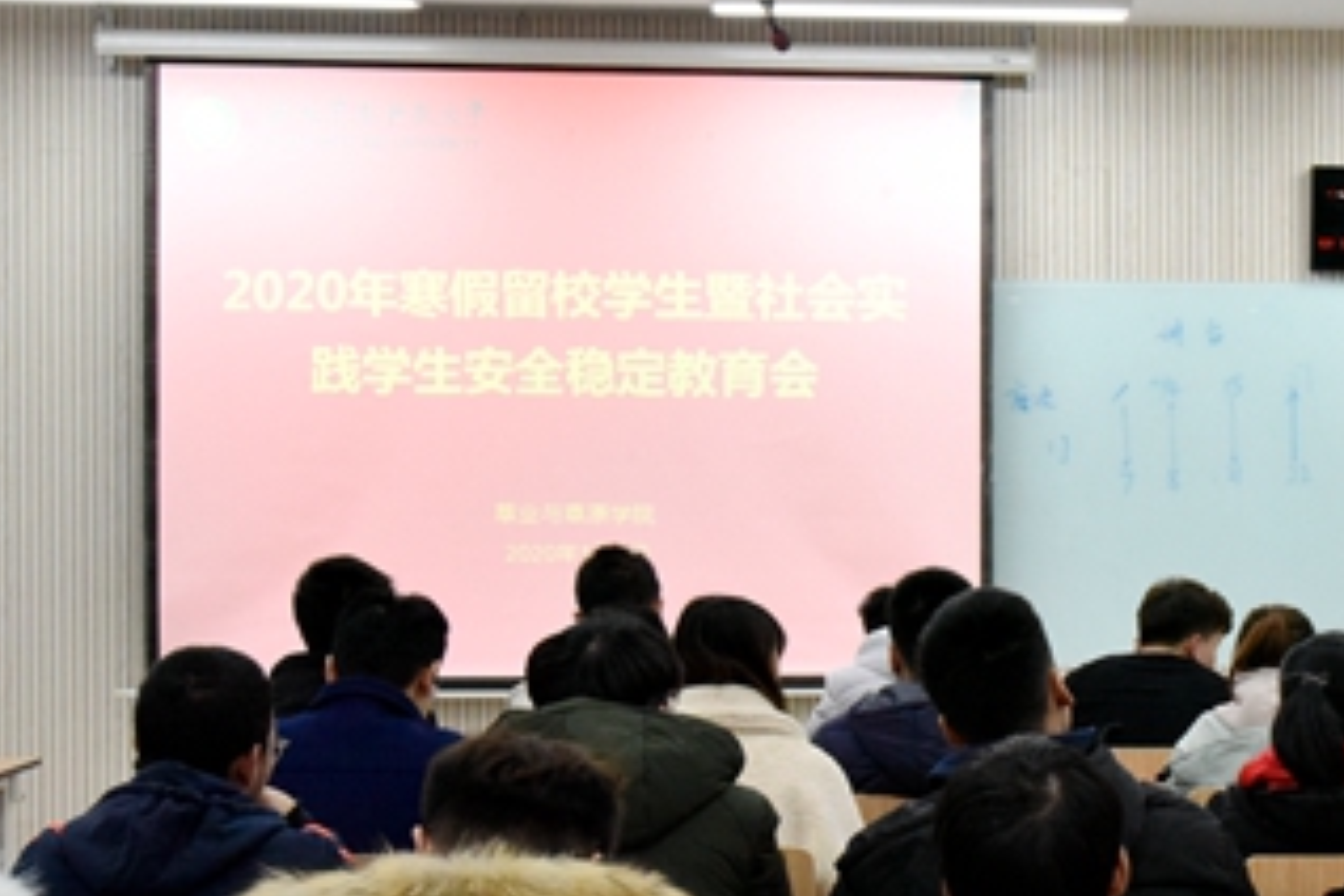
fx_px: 3098
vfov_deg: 16.4
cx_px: 1251
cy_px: 524
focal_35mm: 83
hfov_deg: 23.7
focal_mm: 44
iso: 6400
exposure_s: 1/125
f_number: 13
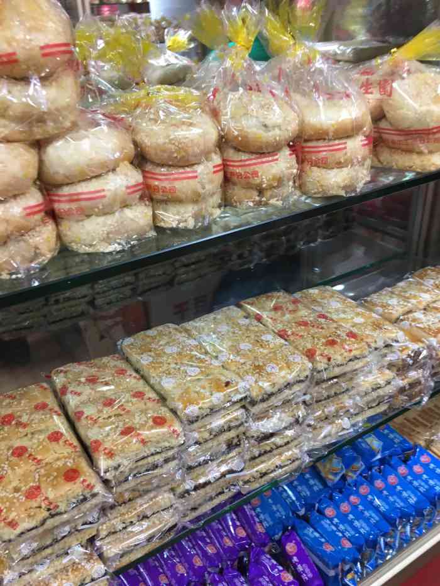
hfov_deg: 48.2
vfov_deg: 61.7
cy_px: 293
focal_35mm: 29
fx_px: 491
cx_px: 220
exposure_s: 1/17
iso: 100
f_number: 2.2
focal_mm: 4.15
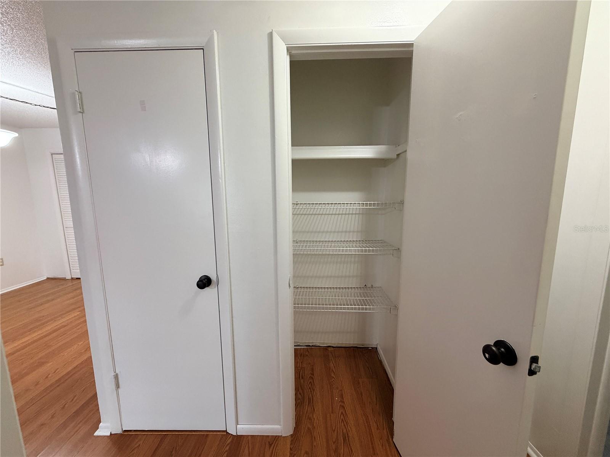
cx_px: 305
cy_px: 228
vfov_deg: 85.7
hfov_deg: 102.1
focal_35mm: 14
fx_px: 247
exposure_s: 1/60
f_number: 2.2
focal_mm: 2.22
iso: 320
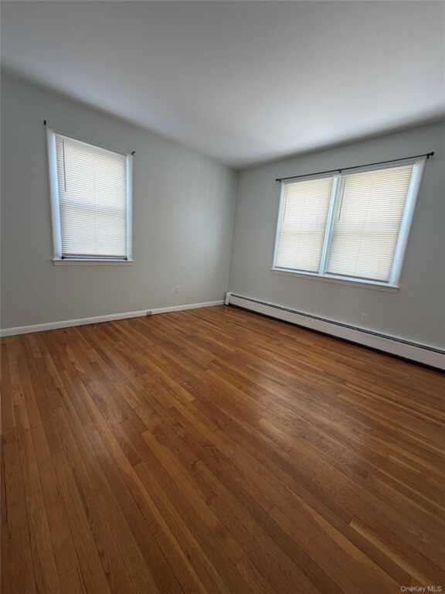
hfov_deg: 85.7
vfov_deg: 102.1
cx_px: 222
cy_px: 297
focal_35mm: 14
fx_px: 240
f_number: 2.2
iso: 100
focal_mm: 2.22
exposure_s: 1/121
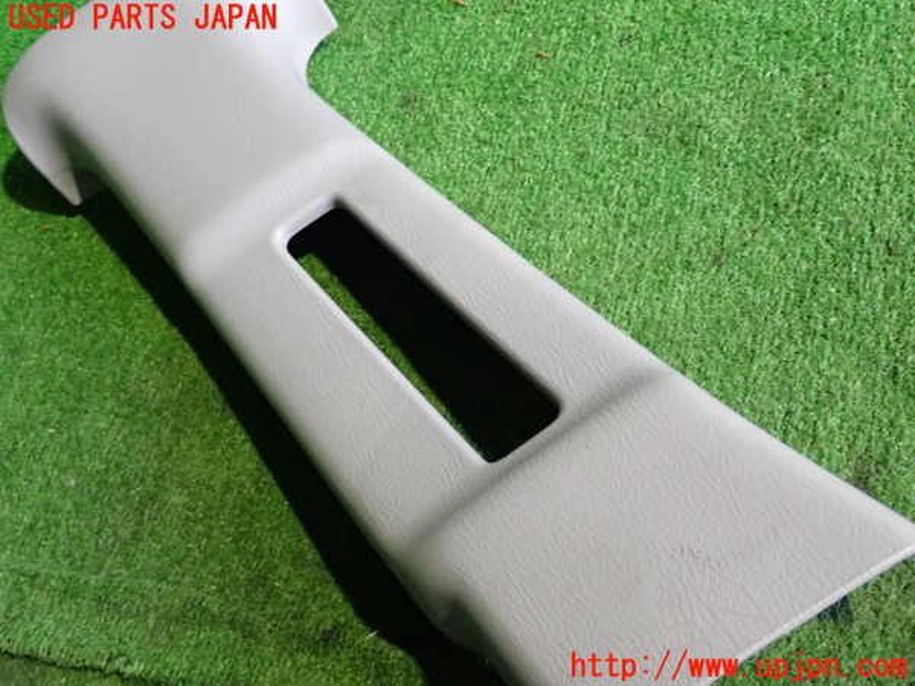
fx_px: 1004
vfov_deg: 37.7
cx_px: 458
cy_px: 343
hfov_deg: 49.0
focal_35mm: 38
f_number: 2.7
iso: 800
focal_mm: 6.83
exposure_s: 1/40
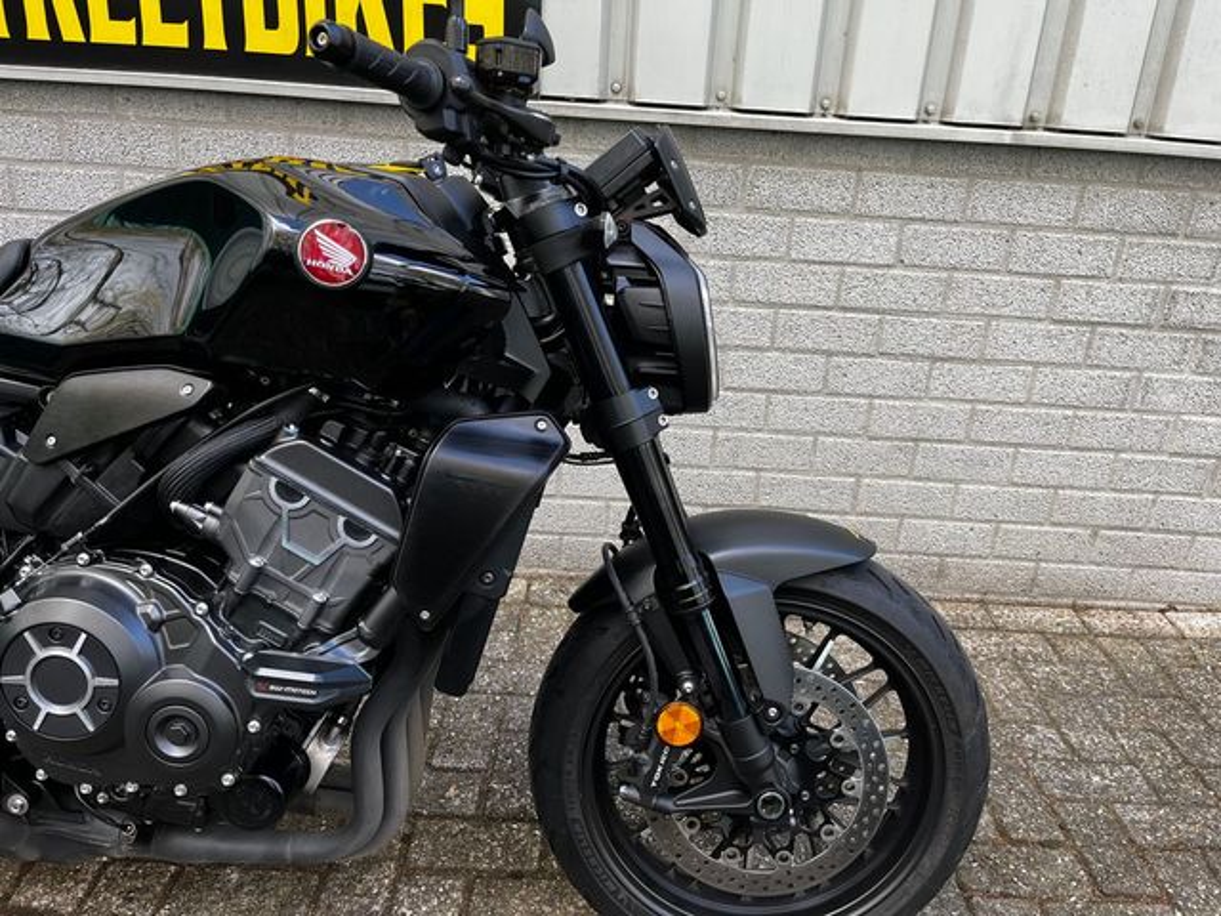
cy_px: 458
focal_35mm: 26
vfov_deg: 53.1
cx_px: 610
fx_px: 917
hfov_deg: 67.3
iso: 40
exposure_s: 1/191
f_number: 1.6
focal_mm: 5.1
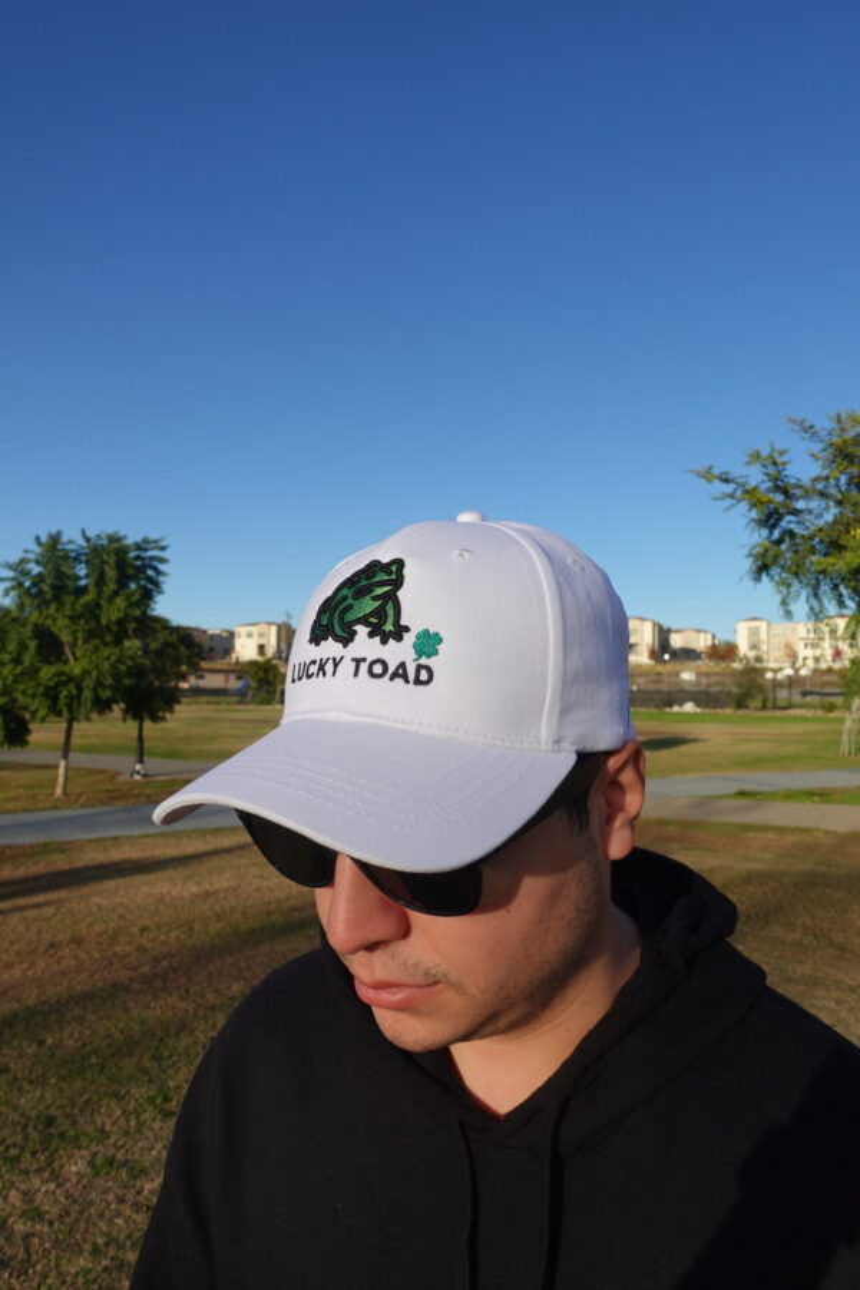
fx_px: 860
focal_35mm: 24
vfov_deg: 73.7
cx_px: 430
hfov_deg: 53.1
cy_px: 645
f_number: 5
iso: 125
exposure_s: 1/80
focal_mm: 9.4
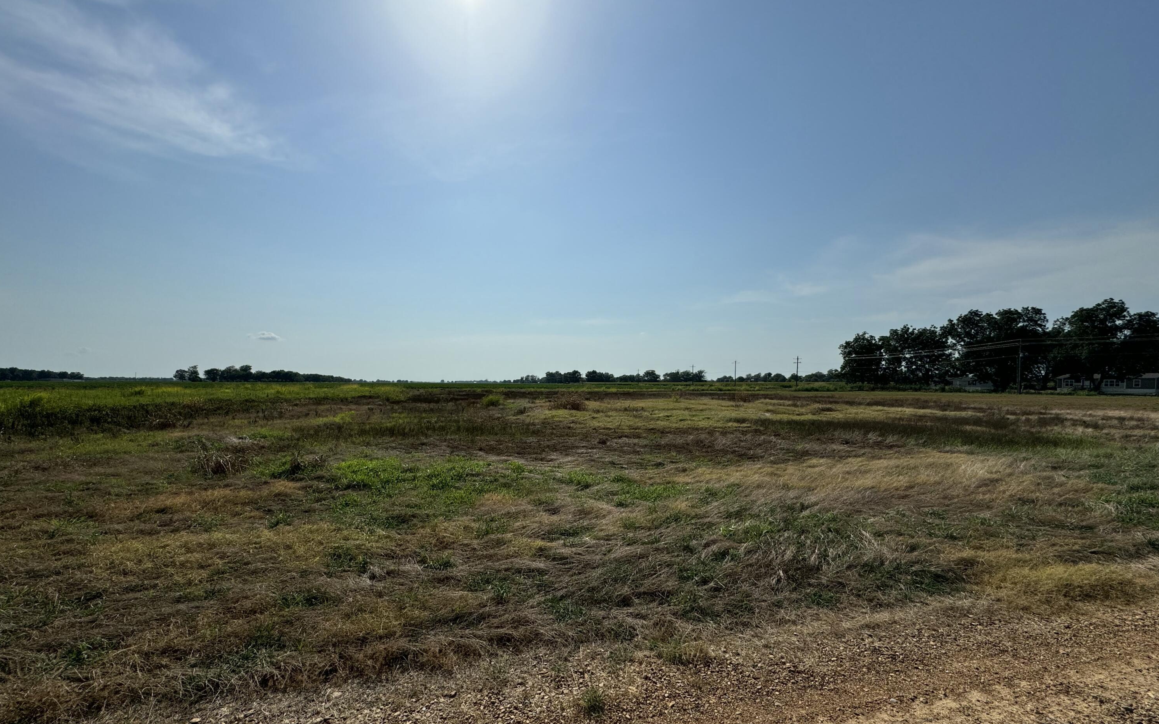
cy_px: 394
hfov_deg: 101.5
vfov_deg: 74.6
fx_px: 474
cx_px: 578
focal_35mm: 15
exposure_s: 1/4630
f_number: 2.2
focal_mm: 2.22
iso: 32
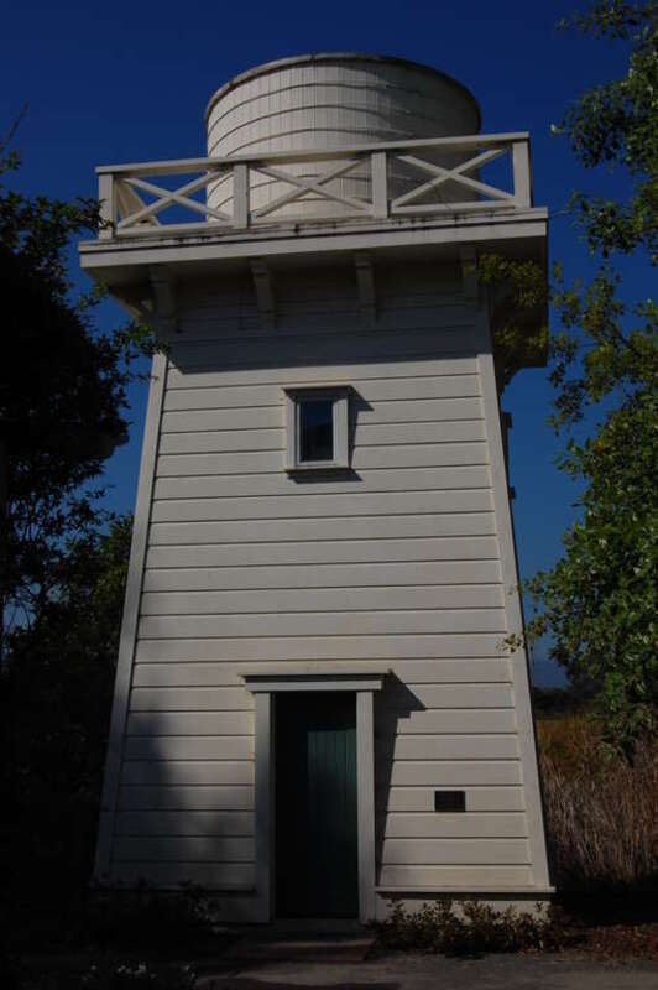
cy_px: 495
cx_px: 329
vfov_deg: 42.4
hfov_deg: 28.9
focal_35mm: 46
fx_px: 1277
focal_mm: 31
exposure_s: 1/500
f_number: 16
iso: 200
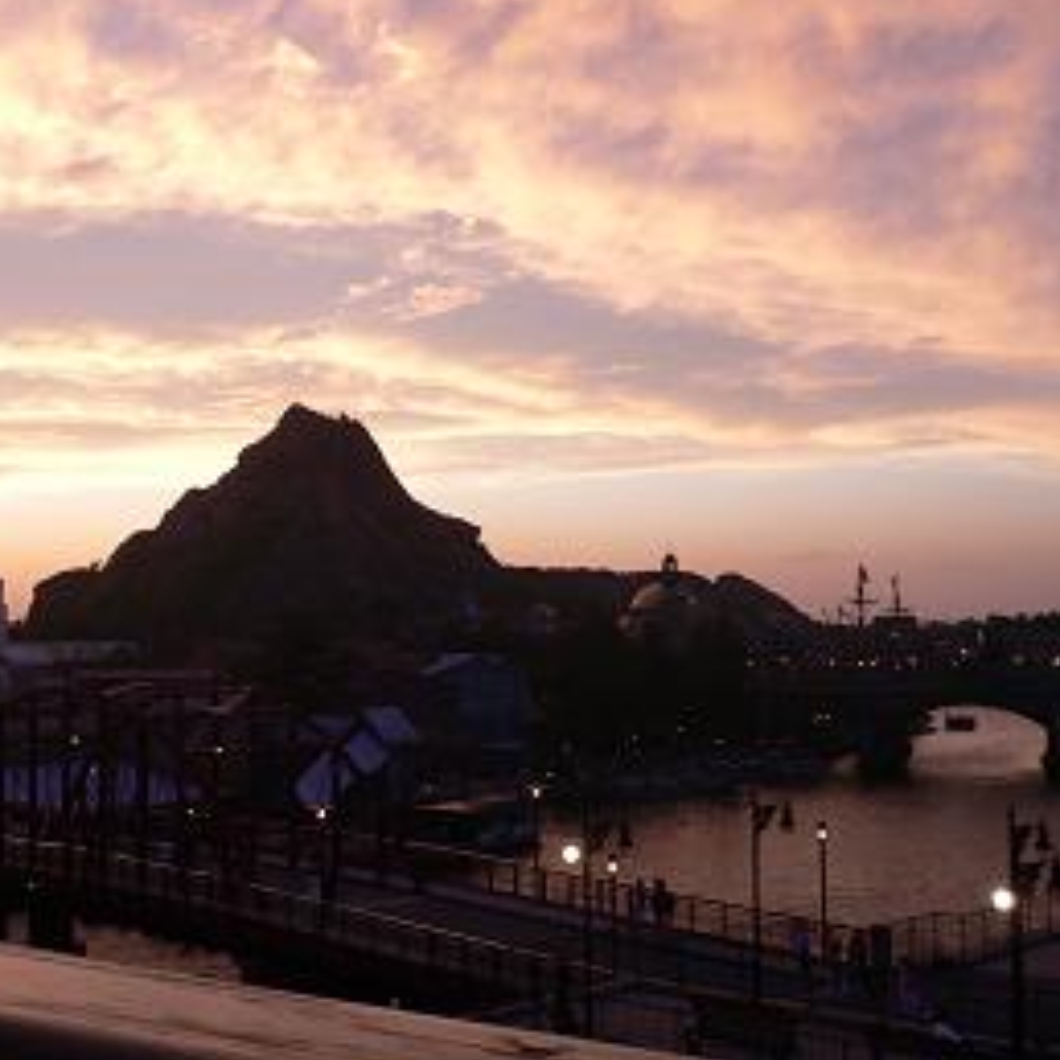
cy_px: 538
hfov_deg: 36.4
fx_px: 1594
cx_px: 349
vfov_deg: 36.8
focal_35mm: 46
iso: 100
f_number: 2.8
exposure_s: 1/60
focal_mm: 5.8
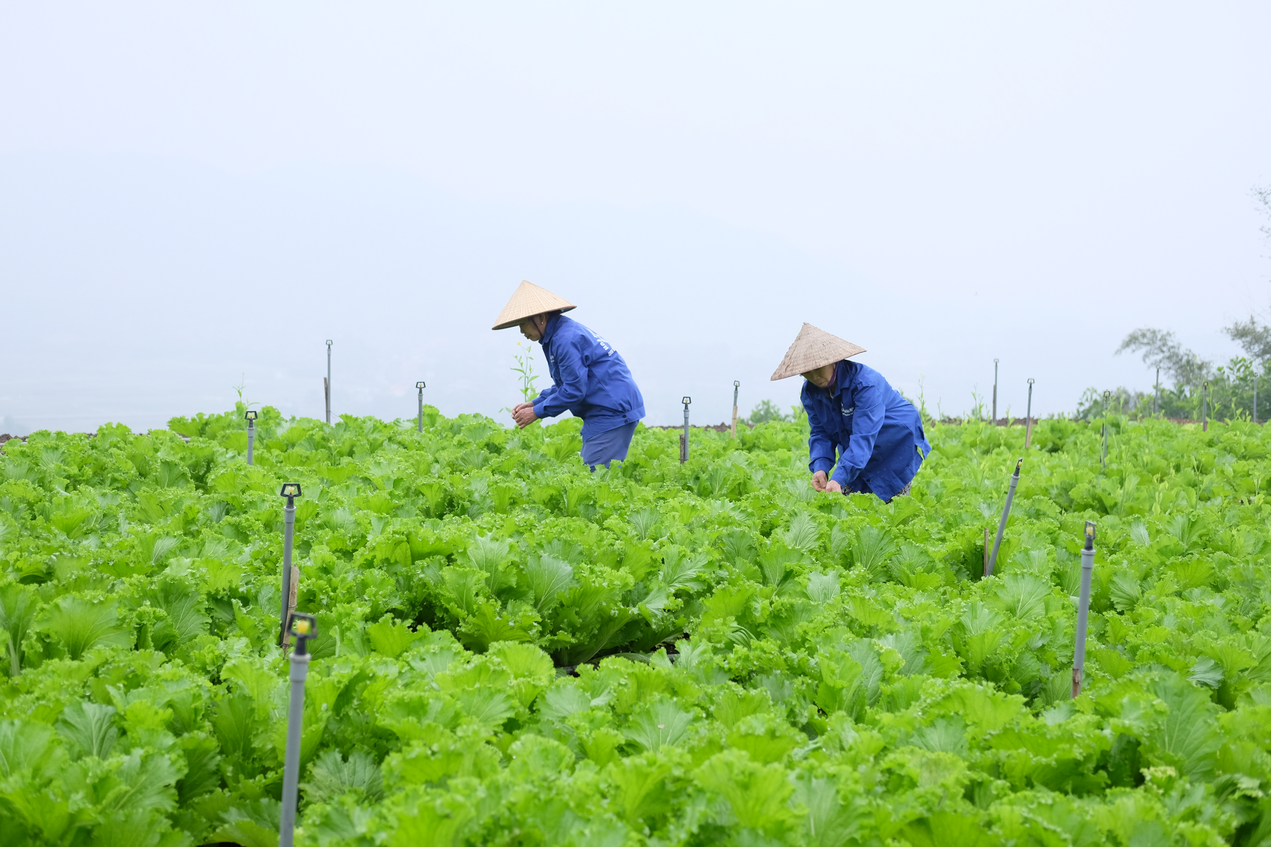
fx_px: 1871
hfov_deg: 37.5
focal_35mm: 53
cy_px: 424
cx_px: 636
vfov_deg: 25.5
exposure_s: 1/1000
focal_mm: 35
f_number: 2.8
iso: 800
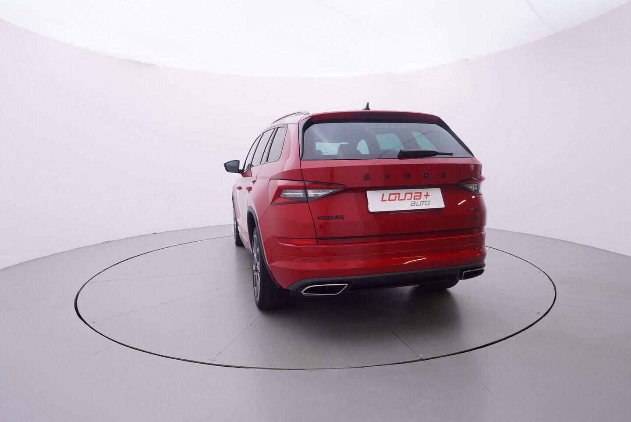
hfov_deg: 77.3
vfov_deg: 56.2
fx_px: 395
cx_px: 316
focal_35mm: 22
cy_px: 211
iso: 200
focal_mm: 15
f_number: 5
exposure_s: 1/80
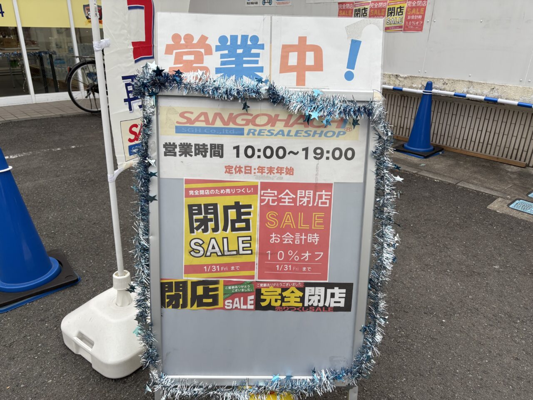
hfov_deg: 67.3
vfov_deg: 53.1
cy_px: 200
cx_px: 266
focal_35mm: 26
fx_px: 400
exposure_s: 1/489
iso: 50
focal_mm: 5.96
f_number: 1.6
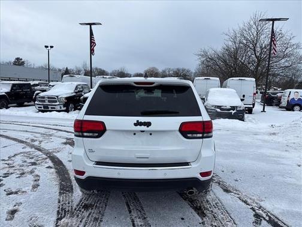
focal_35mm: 24
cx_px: 151
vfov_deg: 56.8
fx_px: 209
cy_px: 114
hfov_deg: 71.6
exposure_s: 1/1046
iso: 80
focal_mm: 6.76
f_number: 1.78
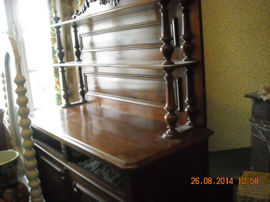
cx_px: 135
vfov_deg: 40.7
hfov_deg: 52.6
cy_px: 101
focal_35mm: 35
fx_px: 273
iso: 800
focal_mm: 5.7
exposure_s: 1/36
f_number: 2.8
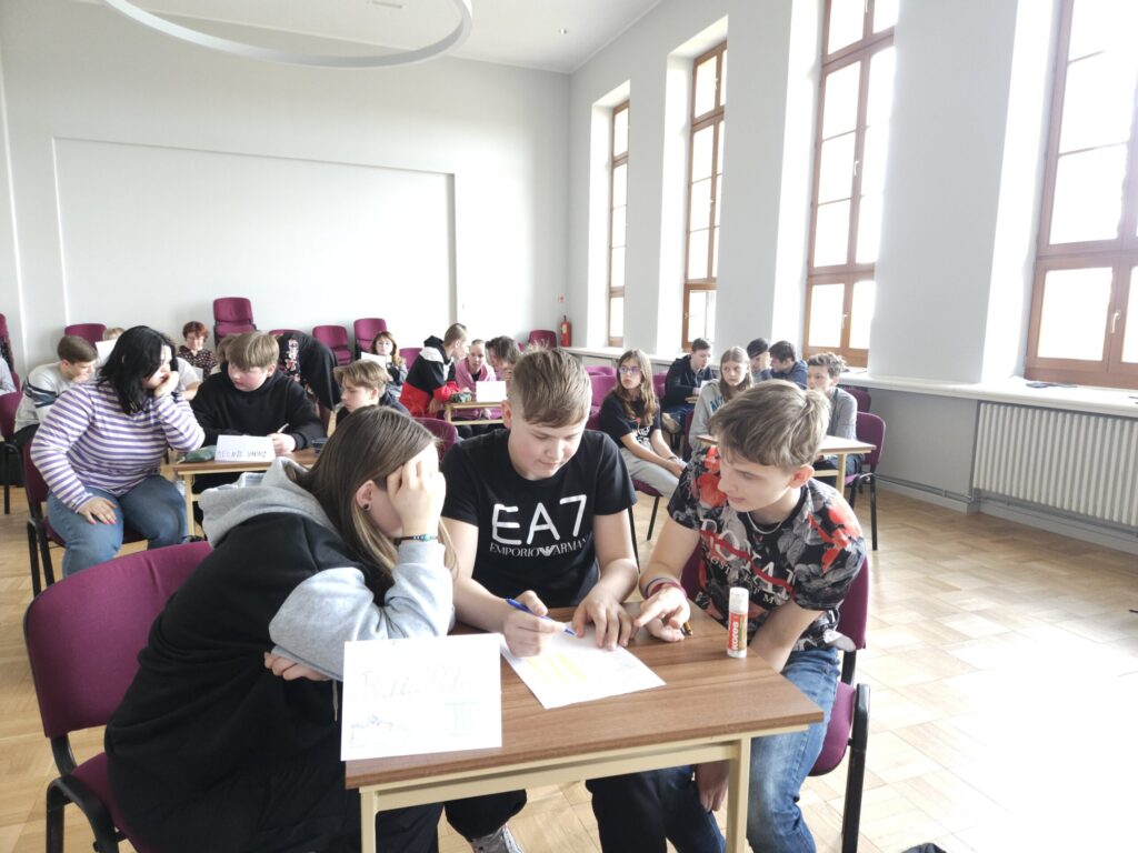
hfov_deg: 73.9
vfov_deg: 58.9
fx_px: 756
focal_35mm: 23
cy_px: 426
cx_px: 569
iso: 320
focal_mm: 5.4
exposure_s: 1/40
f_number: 1.8
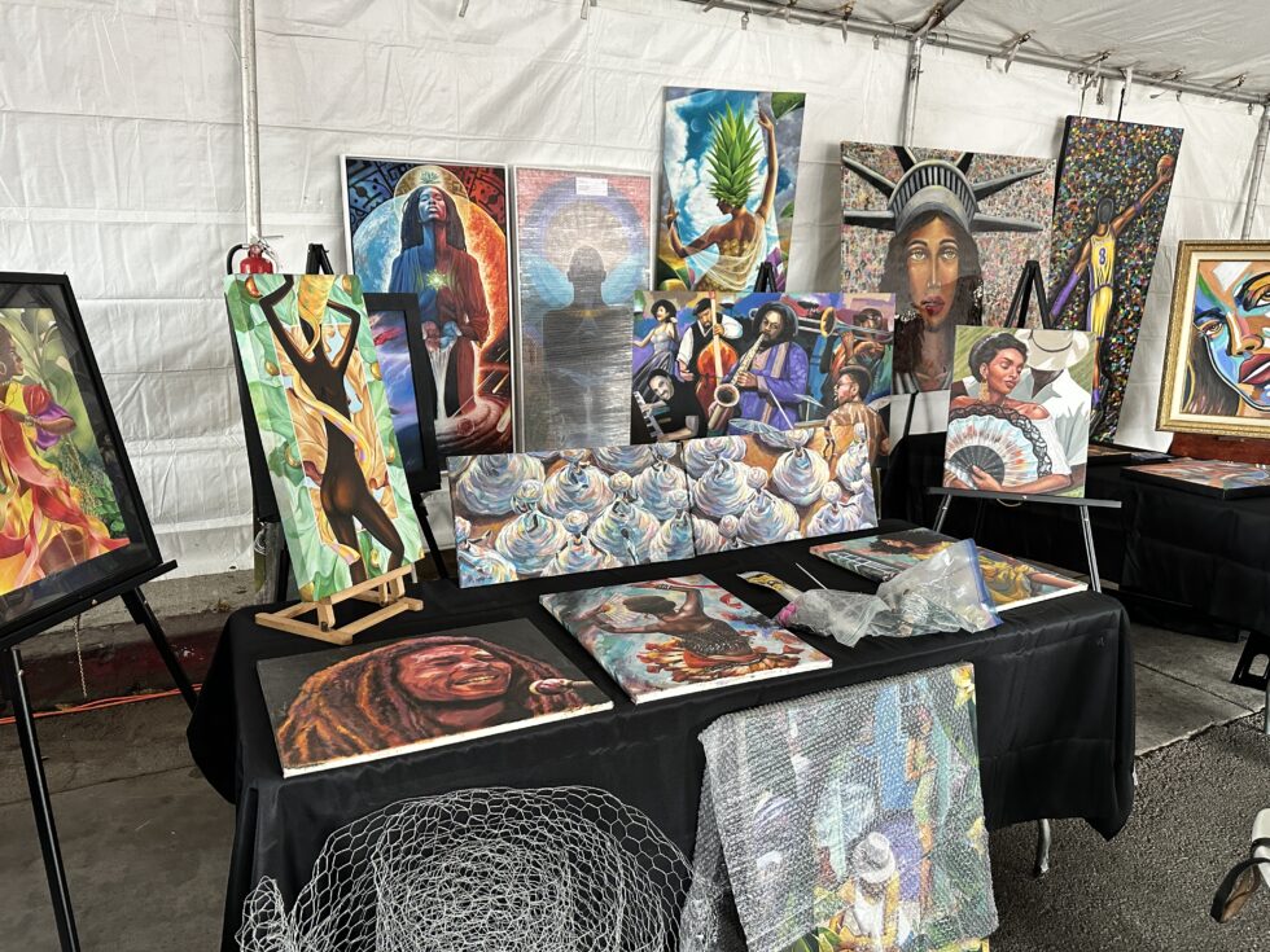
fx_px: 881
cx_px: 635
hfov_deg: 71.6
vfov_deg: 56.8
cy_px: 476
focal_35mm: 24
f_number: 1.78
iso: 320
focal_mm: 6.86
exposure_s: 1/60
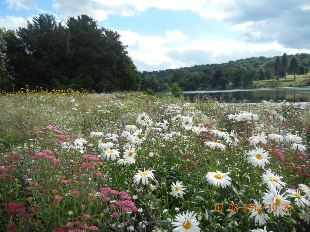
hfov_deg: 60.0
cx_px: 155
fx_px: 269
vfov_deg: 46.8
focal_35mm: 30
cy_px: 116
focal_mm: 5.4
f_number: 7
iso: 160
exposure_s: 1/309
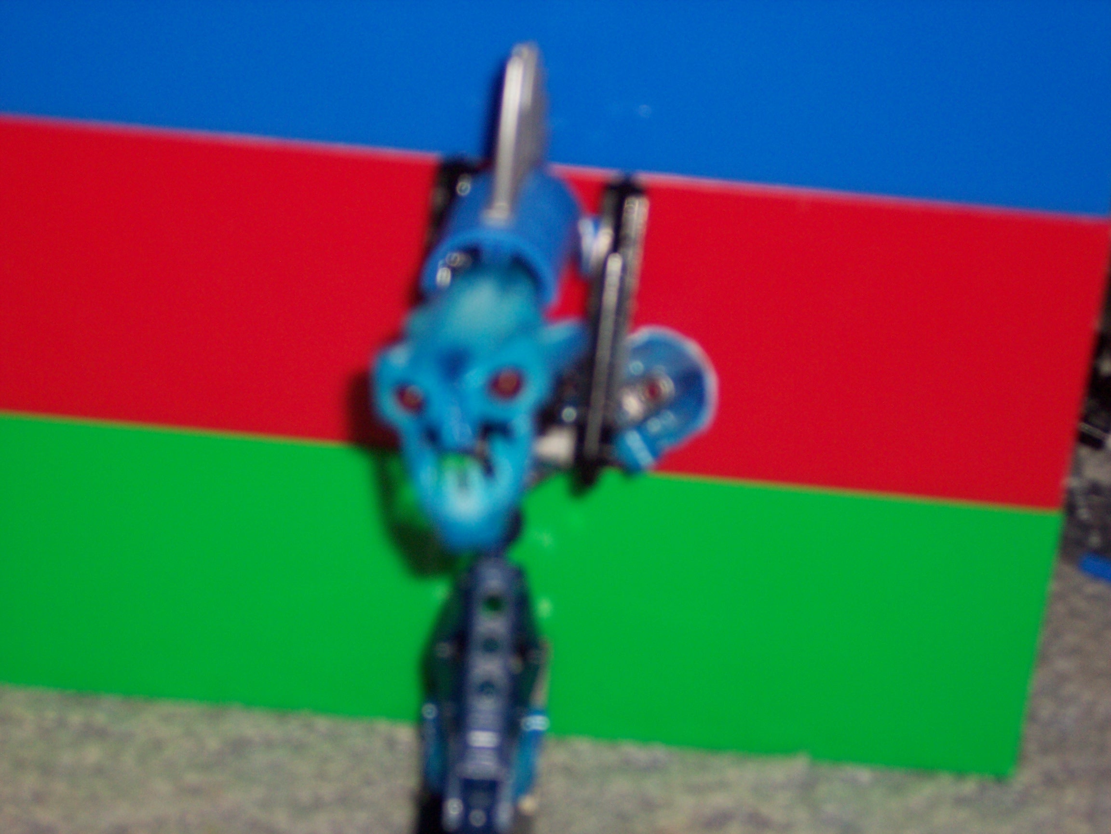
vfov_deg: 14.2
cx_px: 556
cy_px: 417
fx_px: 3338
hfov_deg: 18.9
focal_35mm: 104
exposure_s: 1/125
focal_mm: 21.3
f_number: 4.8
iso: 140
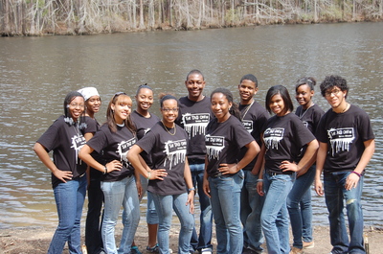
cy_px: 127
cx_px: 192
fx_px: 669
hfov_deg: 32.0
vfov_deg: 21.5
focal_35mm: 63
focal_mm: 42
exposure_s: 1/200
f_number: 7.1
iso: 200
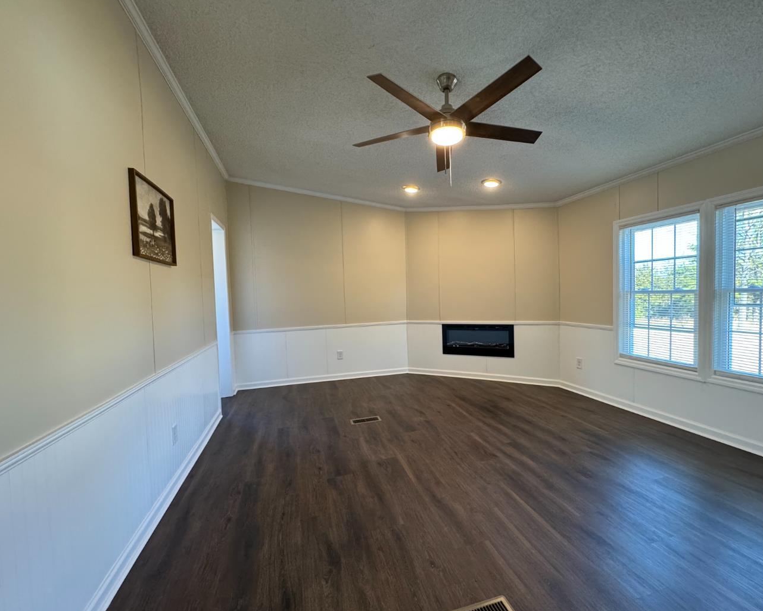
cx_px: 398
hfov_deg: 93.0
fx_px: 361
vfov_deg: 80.4
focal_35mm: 16
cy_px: 313
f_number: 2.2
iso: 320
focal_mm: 2.22
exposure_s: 1/120
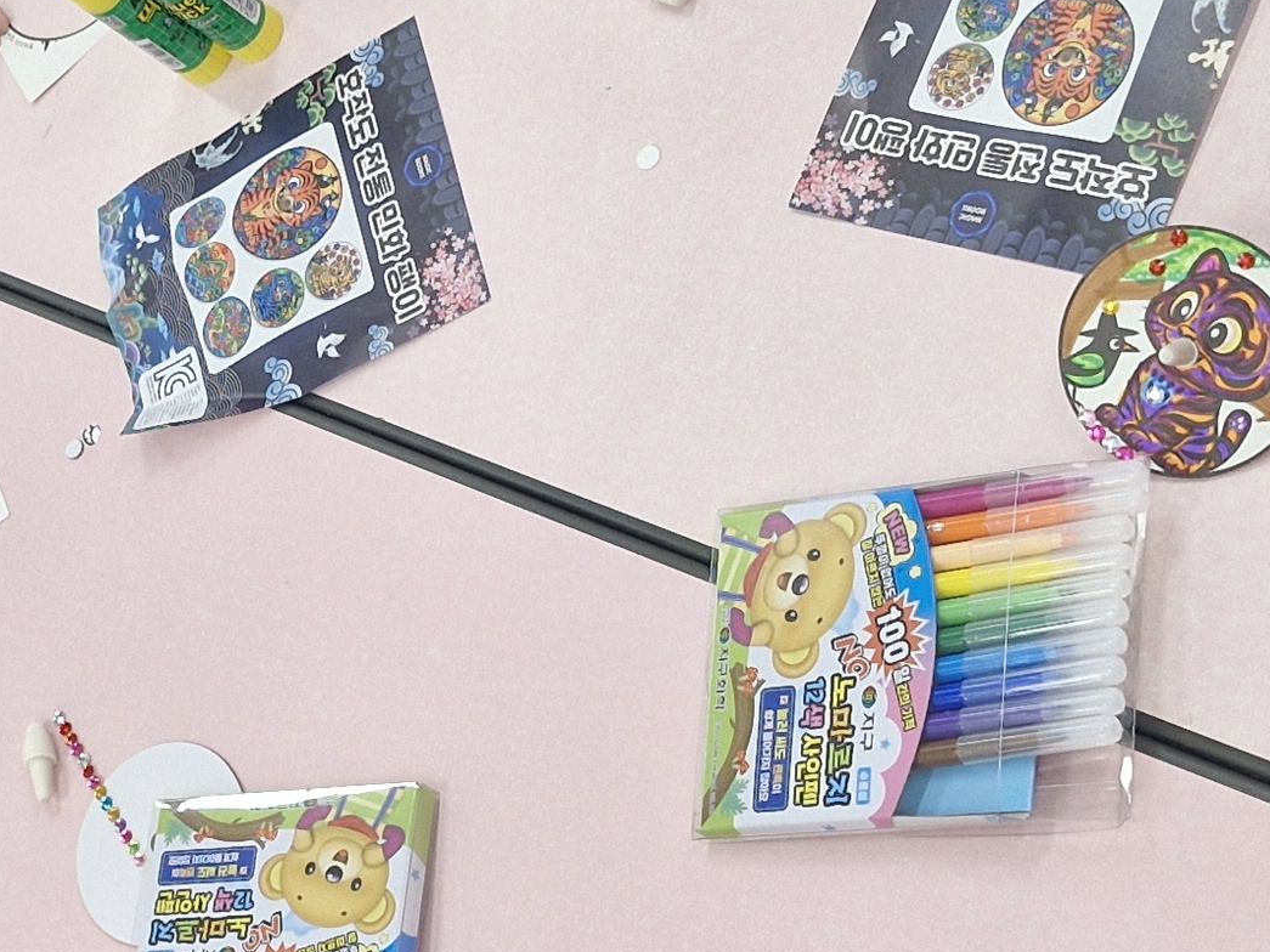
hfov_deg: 21.8
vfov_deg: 16.8
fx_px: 3229
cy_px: 545
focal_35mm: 88
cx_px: 132
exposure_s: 1/120
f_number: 1.8
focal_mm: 5.54
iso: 64
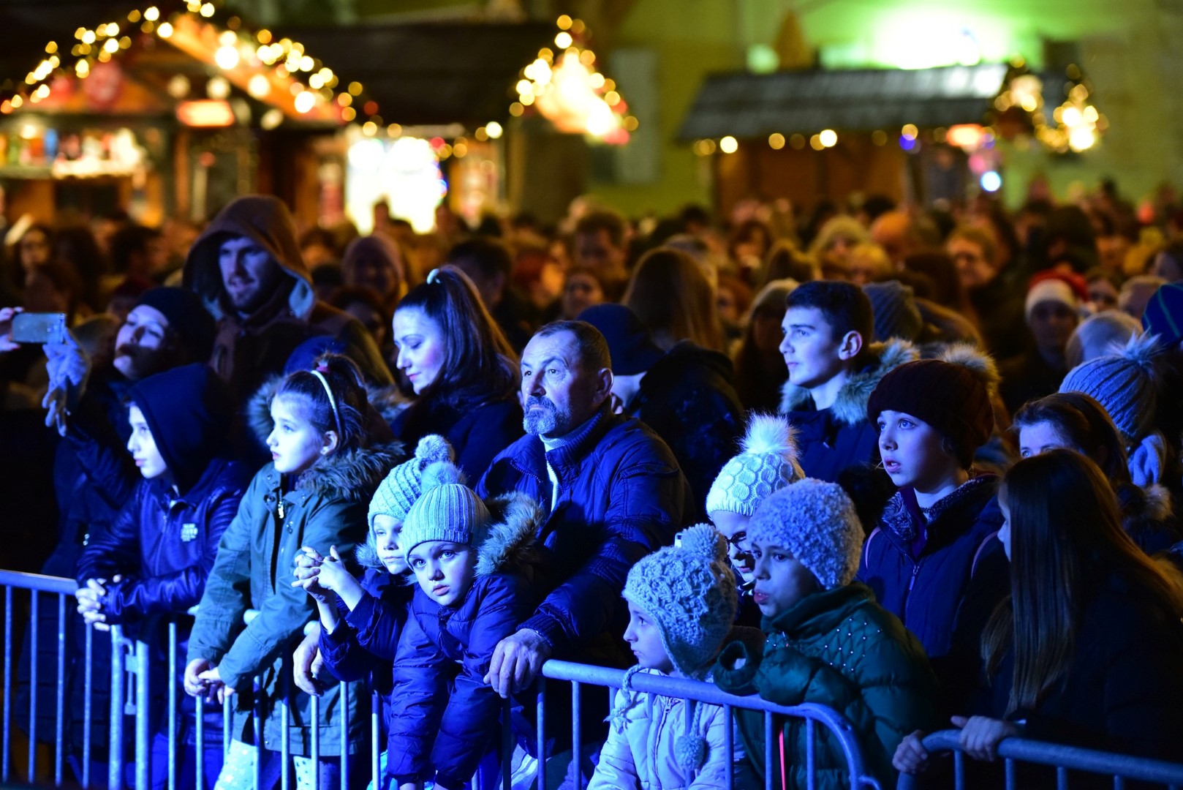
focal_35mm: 112
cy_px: 395
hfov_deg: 18.3
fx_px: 3682
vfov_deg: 12.2
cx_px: 592
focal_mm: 112
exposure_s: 1/80
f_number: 2.8
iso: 5000
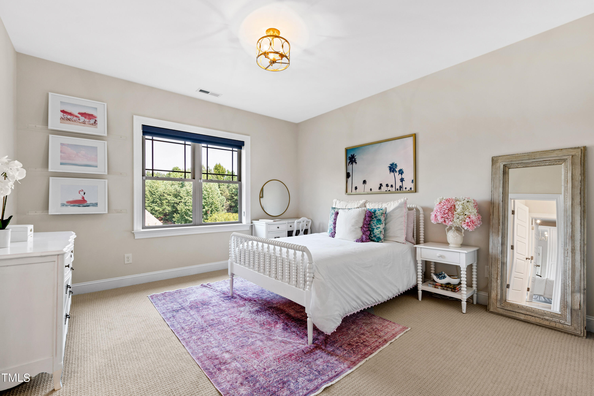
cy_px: 198
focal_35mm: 15
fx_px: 247
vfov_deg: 77.3
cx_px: 297
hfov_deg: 100.4
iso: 100
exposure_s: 1/2.5
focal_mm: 10
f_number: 8
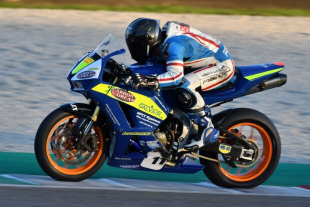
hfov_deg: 4.6
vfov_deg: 3.1
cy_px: 104
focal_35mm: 450
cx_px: 155
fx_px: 3877
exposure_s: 1/800
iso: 400
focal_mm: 300
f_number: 5.6
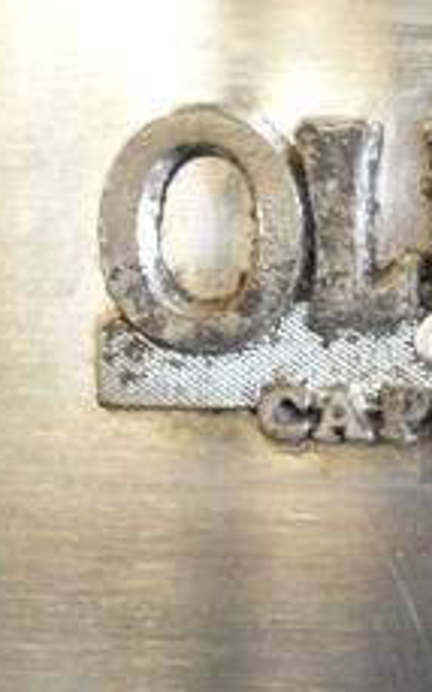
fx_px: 2149
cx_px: 758
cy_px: 326
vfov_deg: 18.3
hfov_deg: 10.8
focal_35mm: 114
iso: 6400
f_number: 6.3
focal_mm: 28
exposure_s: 1/125
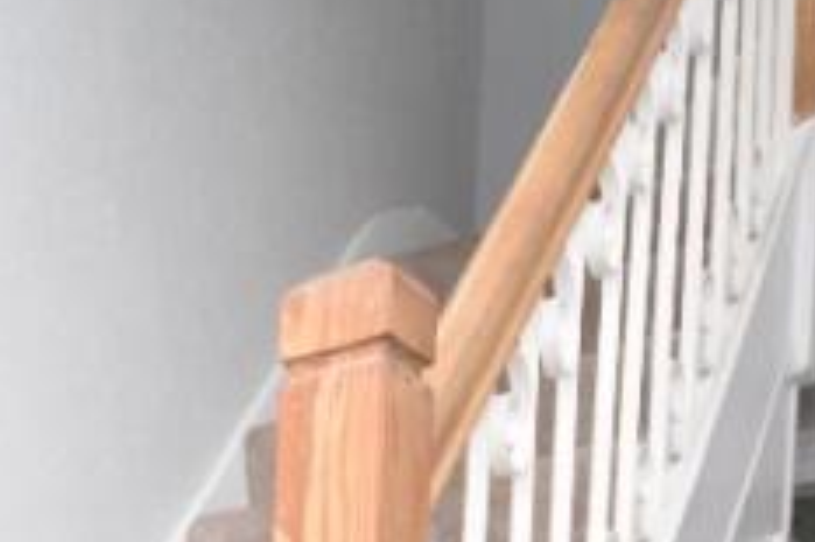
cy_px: 1082
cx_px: -213
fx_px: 1493
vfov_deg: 16.0
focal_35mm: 66
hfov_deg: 26.4
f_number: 4
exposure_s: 1/60
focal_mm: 10
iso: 100
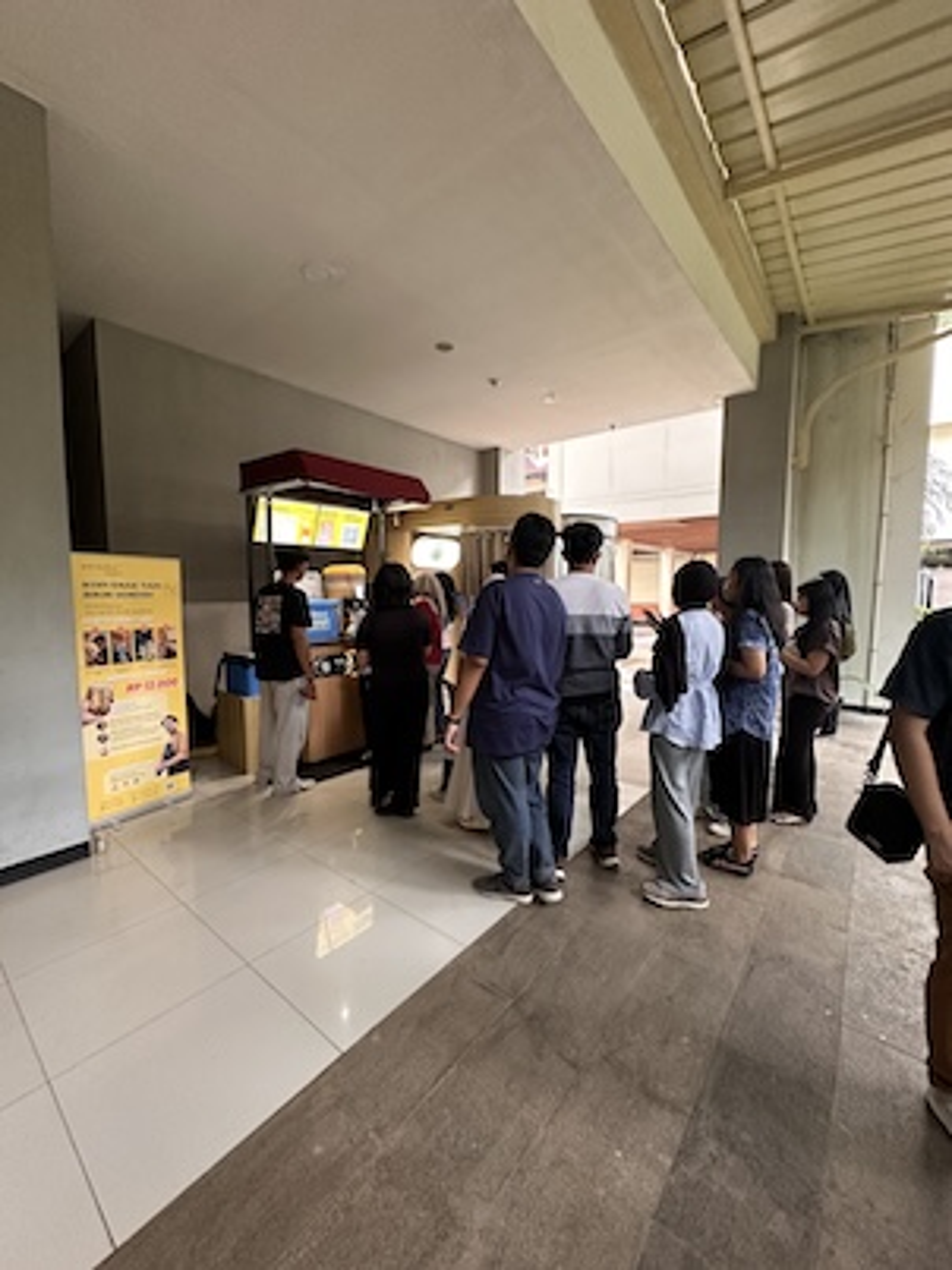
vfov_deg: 102.1
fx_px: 514
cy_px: 635
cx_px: 476
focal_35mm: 14
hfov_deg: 85.6
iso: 320
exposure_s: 1/100
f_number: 2.2
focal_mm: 2.22
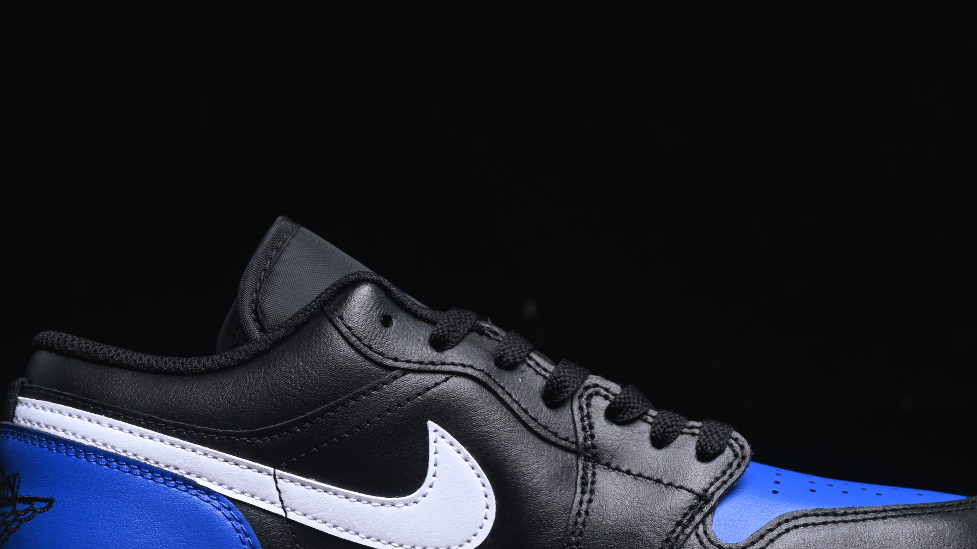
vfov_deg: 9.9
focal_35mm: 122
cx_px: 507
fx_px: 3160
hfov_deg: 17.6
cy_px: 386
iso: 160
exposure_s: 1/60
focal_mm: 50
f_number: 6.3
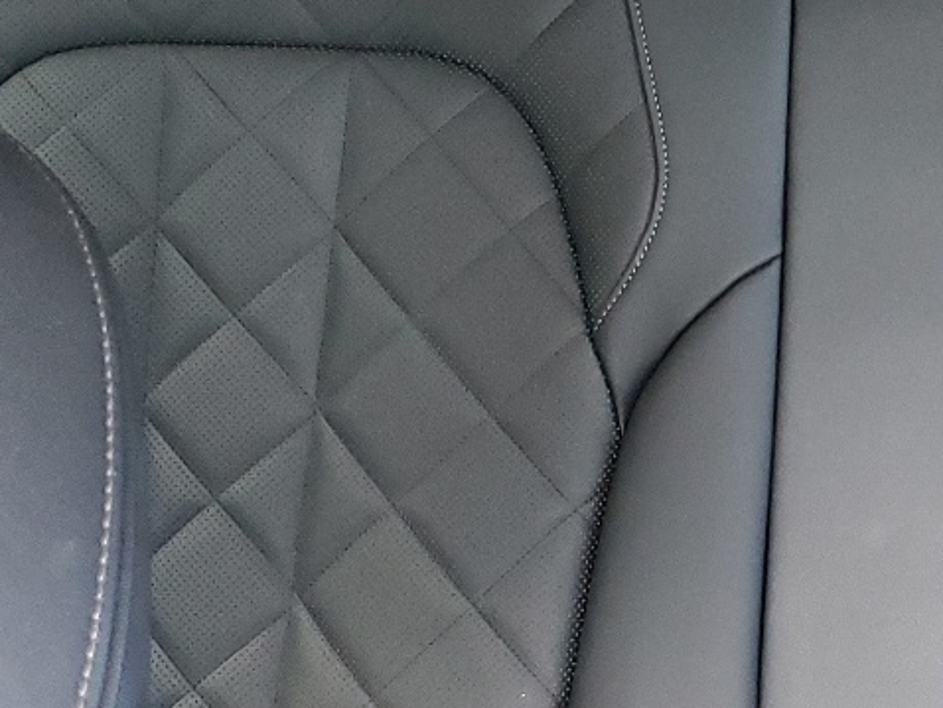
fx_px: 2371
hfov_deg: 21.5
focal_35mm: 87
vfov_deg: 16.9
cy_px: 138
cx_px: 1008
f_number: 1.5
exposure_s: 1/40
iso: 372
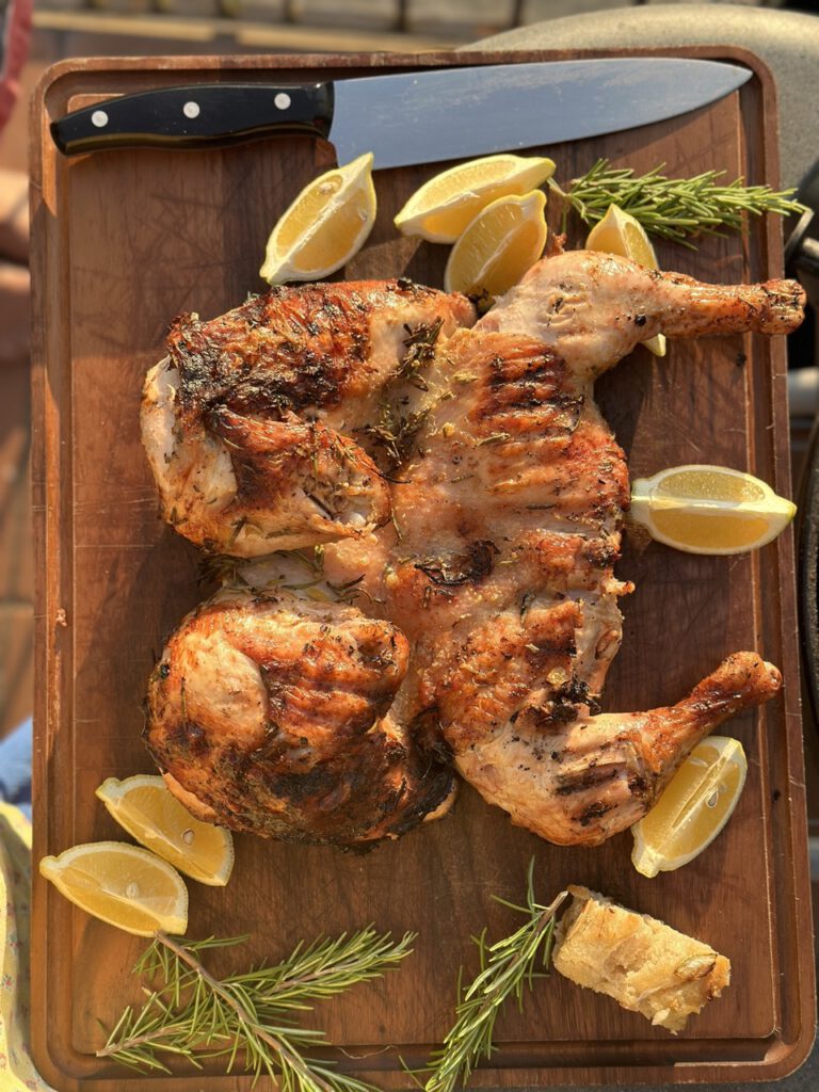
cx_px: 410
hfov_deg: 30.3
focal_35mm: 48
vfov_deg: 39.7
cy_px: 546
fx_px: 1514
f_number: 1.78
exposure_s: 1/1120
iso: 80
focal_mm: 6.86
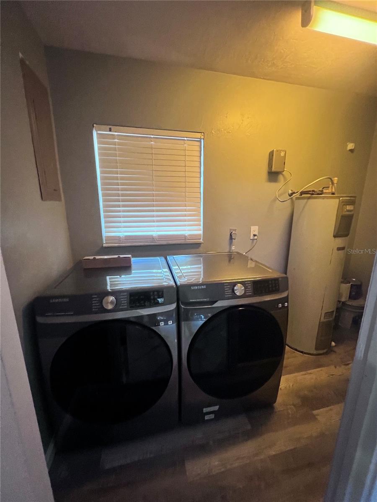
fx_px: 189
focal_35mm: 13
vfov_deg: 106.2
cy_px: 251
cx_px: 188
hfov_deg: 89.9
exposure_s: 1/40
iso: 800
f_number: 1.8
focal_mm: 1.57
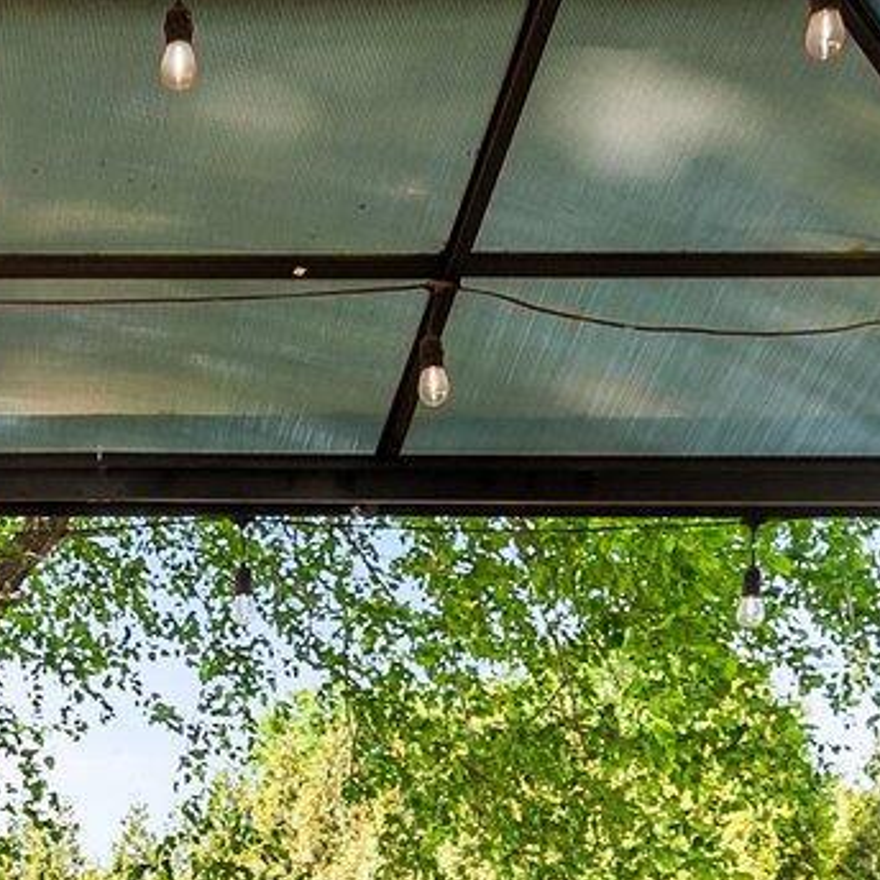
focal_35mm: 81
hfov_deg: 20.1
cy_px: 1000
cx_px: -159
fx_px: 2330
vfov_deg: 20.3
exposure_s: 1/200
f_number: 7.1
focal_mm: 16
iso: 400
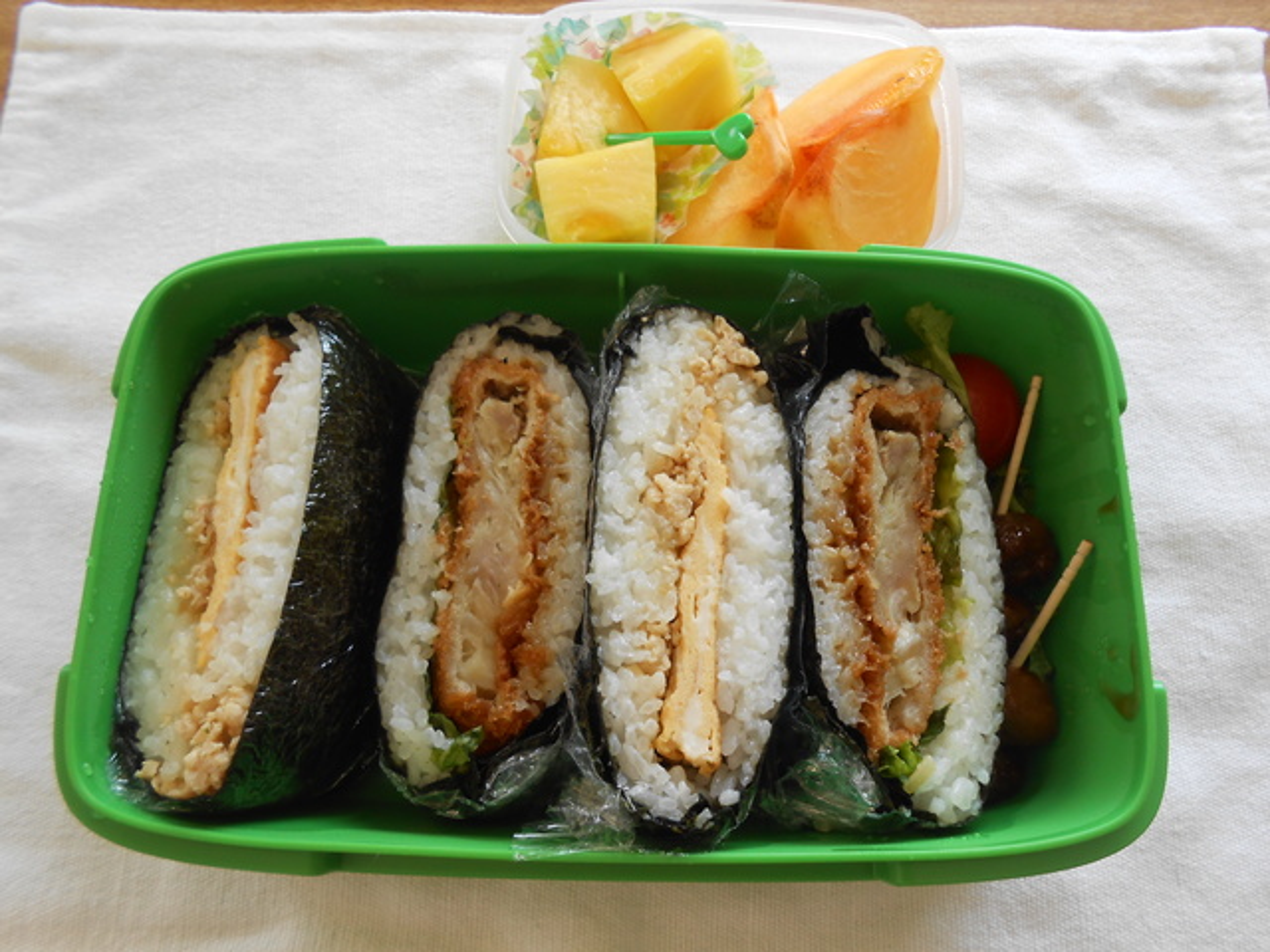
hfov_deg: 67.3
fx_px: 954
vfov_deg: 53.1
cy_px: 476
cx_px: 635
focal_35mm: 26
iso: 80
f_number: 3.5
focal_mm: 4.6
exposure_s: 1/80
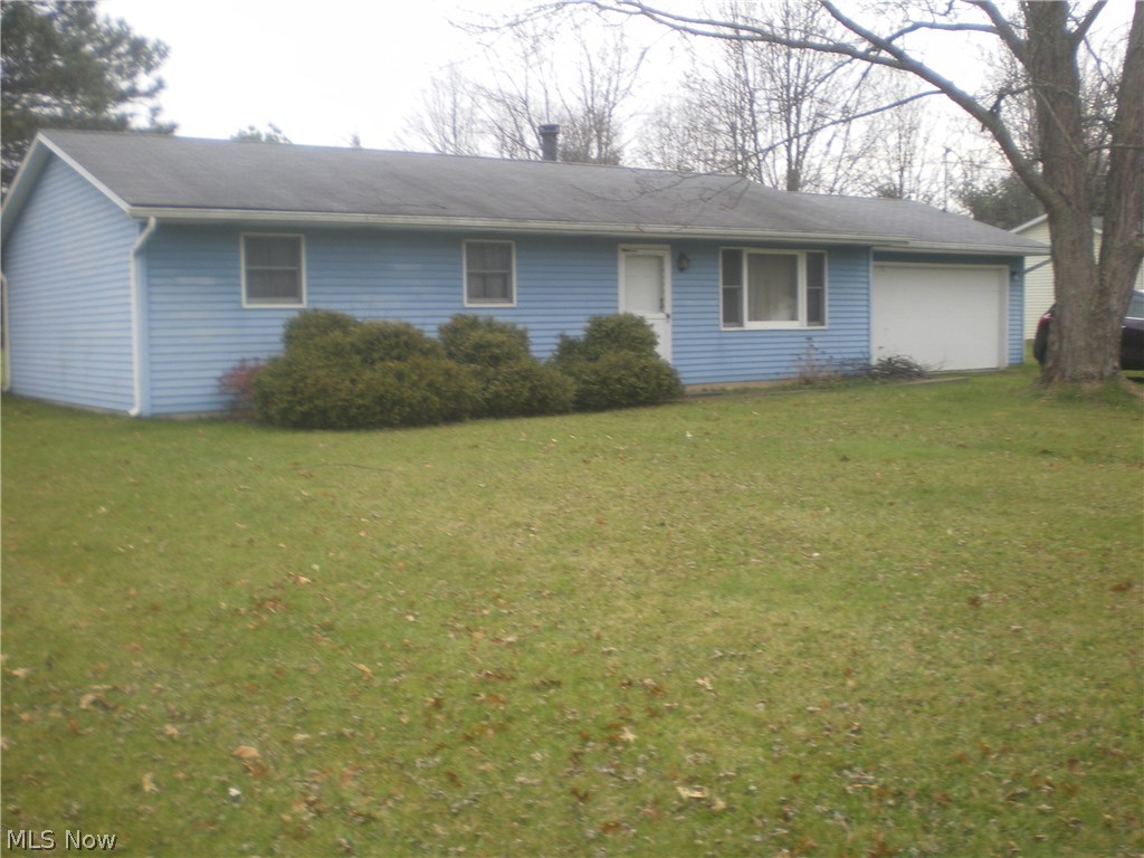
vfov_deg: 37.7
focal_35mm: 38
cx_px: 572
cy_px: 429
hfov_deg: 49.0
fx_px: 1256
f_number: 3.1
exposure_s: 1/160
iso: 64
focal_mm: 6.3
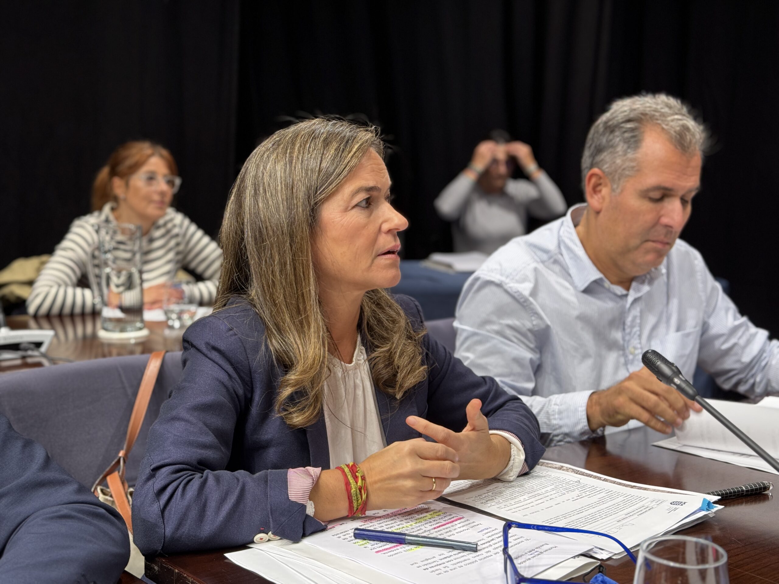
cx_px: 390
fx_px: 1080
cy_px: 292
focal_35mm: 48
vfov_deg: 30.3
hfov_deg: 39.7
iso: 100
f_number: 1.78
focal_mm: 6.76
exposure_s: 1/67
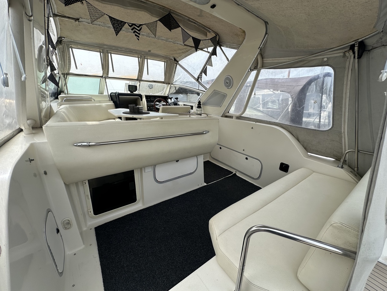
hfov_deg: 102.1
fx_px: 157
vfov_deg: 85.7
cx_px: 194
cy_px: 146
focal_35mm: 14
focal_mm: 2.22
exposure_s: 1/824
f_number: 2.2
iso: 40
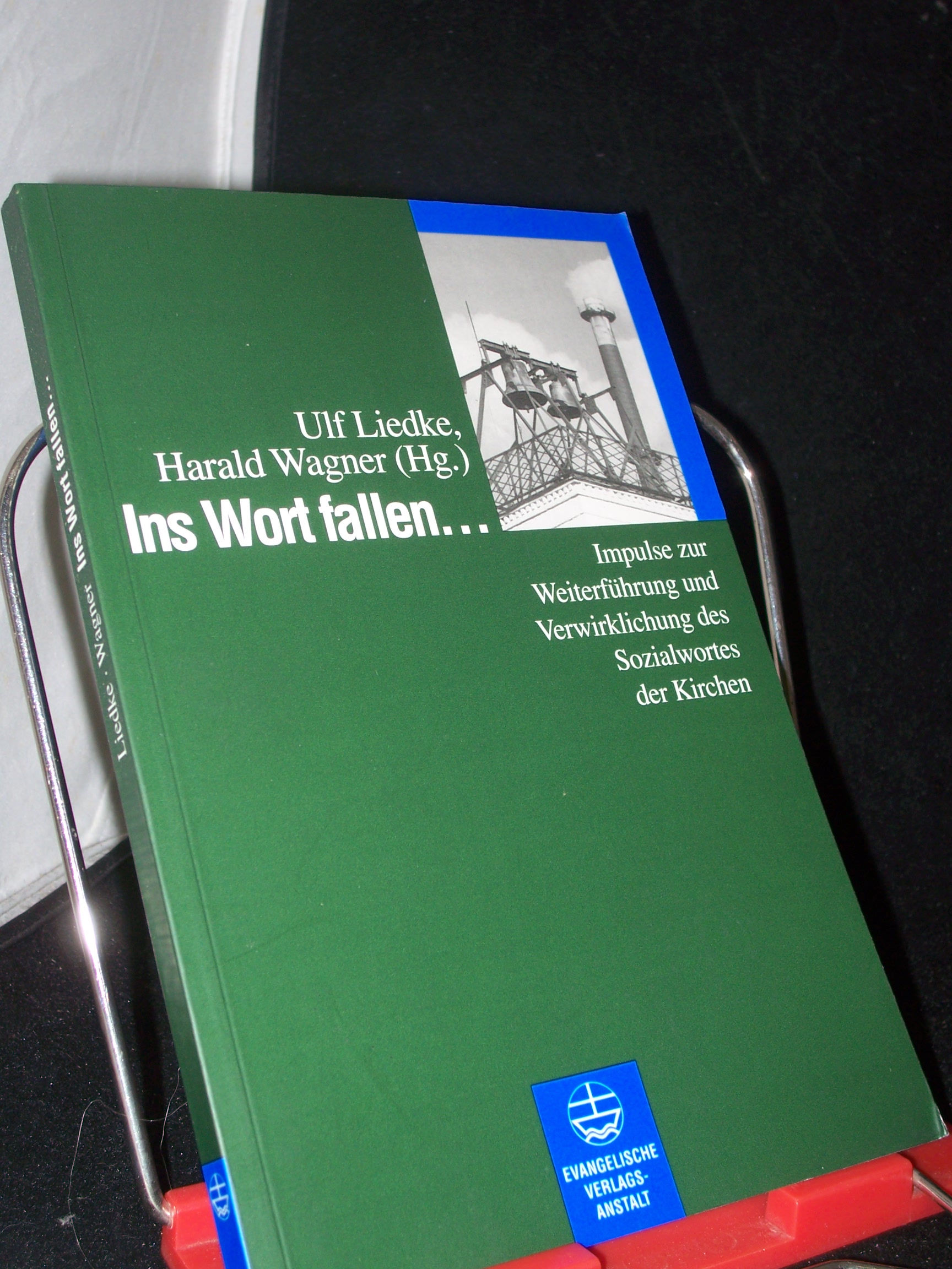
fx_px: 1943
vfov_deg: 36.2
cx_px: 476
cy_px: 634
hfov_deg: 27.5
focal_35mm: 53
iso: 80
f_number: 3.2
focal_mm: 8.7
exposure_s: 1/80
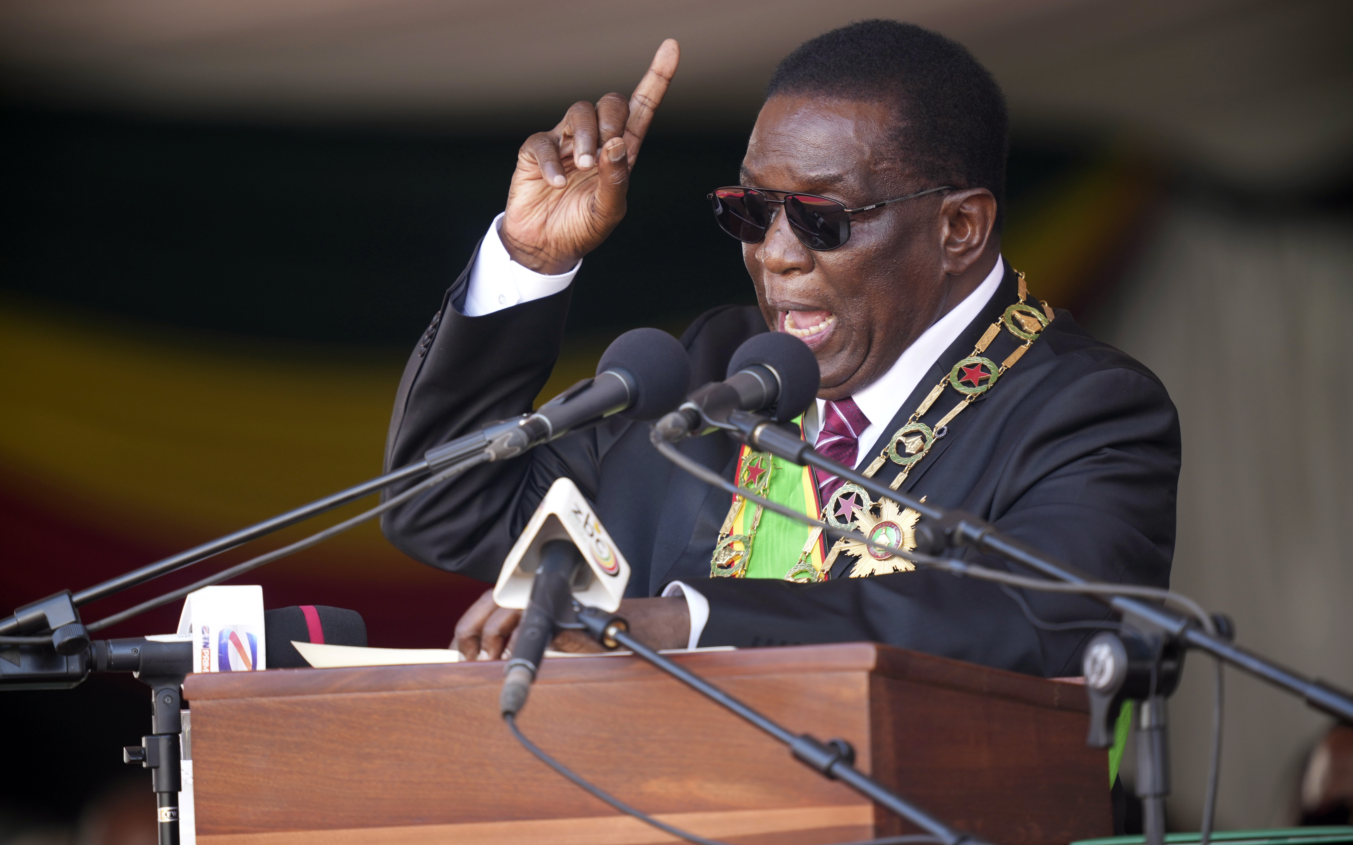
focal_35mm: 571
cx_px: 676
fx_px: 21054
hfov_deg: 3.7
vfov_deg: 2.3
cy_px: 427
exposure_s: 1/200
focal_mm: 560
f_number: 4
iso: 400
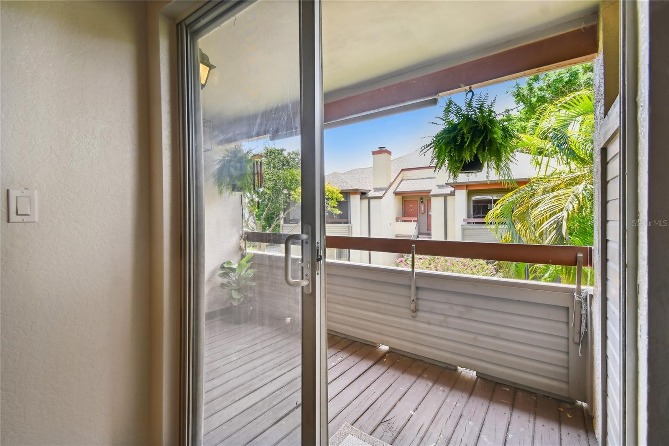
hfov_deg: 100.4
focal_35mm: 15
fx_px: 279
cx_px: 334
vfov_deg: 77.3
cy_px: 223
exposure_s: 1/80
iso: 100
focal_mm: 10
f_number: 7.1
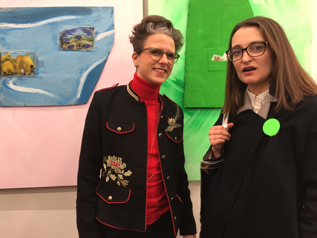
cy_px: 119
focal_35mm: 29
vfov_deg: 48.2
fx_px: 266
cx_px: 158
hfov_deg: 61.7
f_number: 2.2
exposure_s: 1/33
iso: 64
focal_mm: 4.15
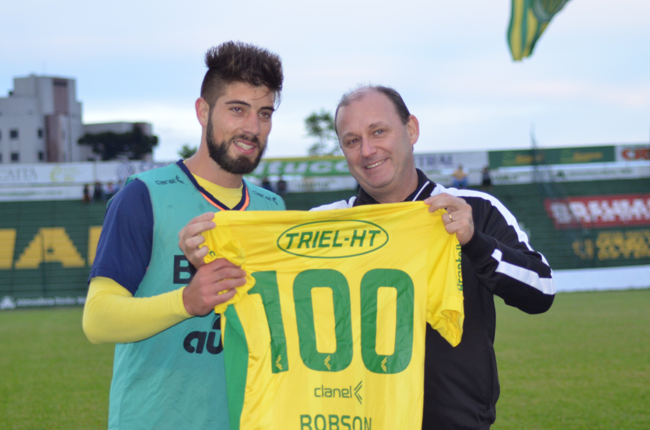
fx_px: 2297
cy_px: 215
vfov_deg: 10.7
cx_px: 325
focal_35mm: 128
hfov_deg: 16.1
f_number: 5
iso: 1000
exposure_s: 1/200
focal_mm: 85
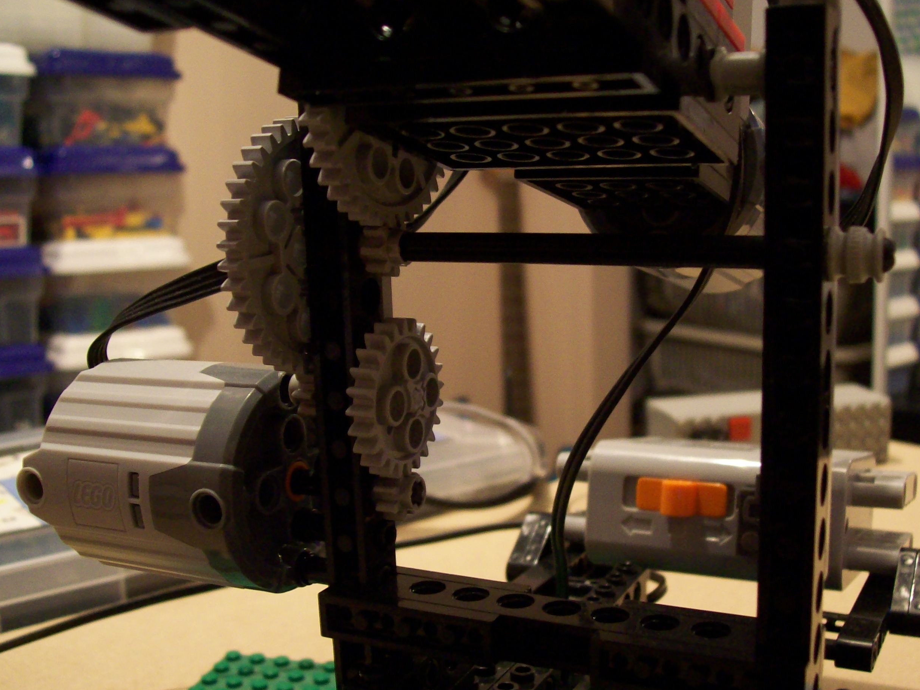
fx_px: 1116
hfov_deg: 44.8
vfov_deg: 34.3
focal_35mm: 42
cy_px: 389
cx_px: 486
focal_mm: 6
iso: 200
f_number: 2.7
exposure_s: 1/8
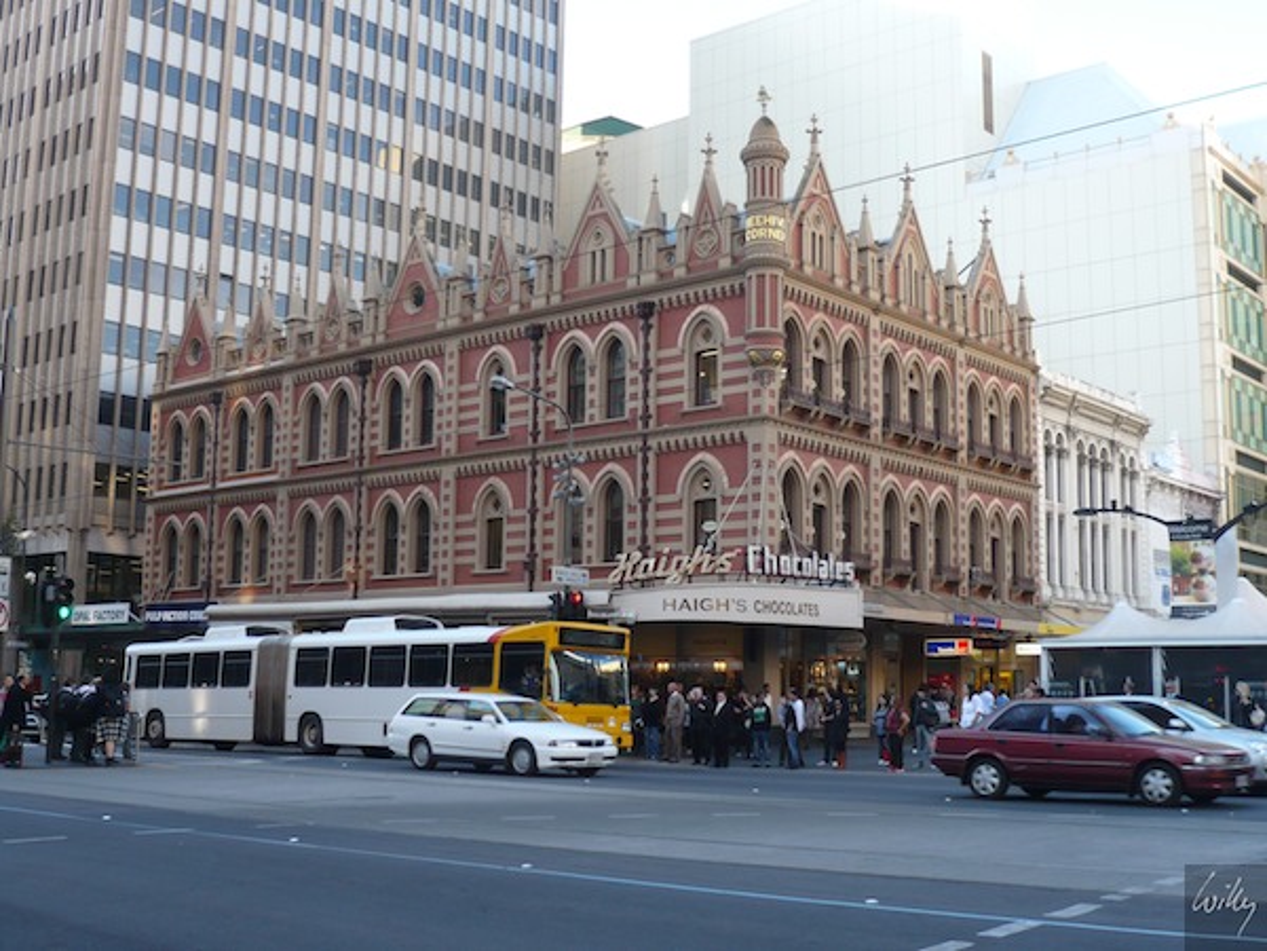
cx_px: 634
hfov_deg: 46.8
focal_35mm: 40
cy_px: 476
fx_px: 1464
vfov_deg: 36.0
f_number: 3.3
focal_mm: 6.6
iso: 100
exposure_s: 1/100
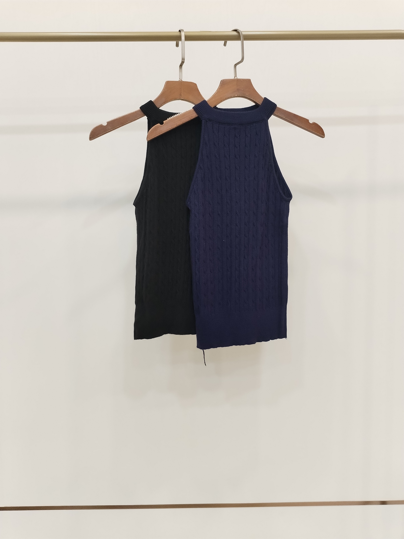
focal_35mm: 29
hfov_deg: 48.2
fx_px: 451
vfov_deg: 61.7
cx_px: 202
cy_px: 270
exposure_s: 1/60
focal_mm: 4.75
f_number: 1.8
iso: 471
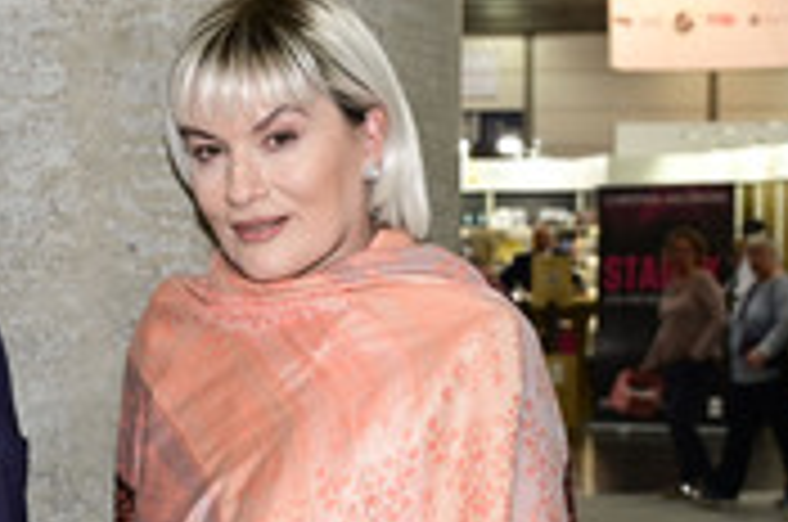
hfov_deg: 24.1
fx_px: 1776
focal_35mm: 81
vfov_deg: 16.4
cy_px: 526
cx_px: 34
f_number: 5
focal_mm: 31.5
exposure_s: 1/200
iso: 1600
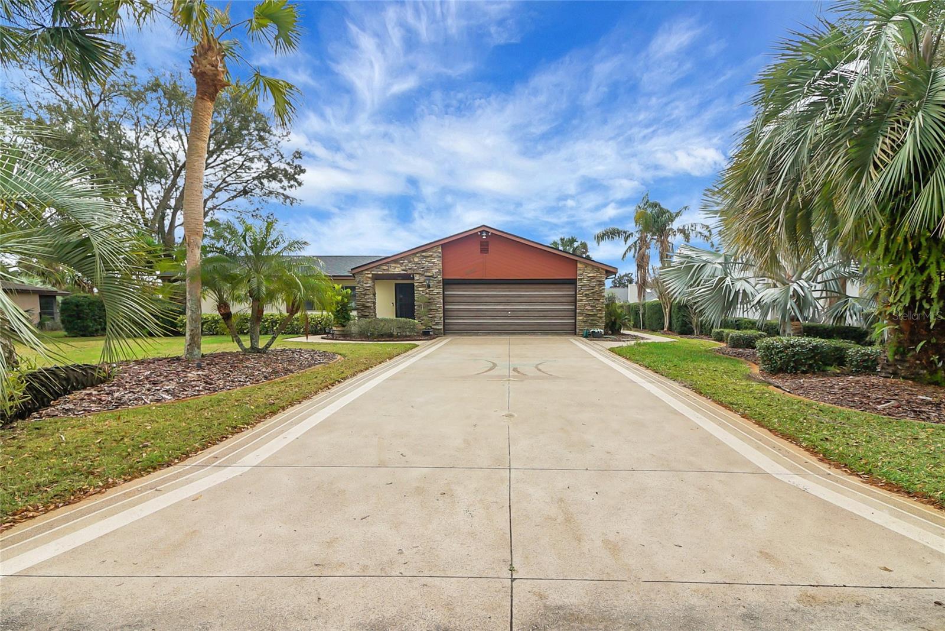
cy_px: 316
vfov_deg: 77.3
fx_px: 394
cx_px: 472
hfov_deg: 100.4
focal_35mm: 15
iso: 160
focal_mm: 10
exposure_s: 1/500
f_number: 7.1
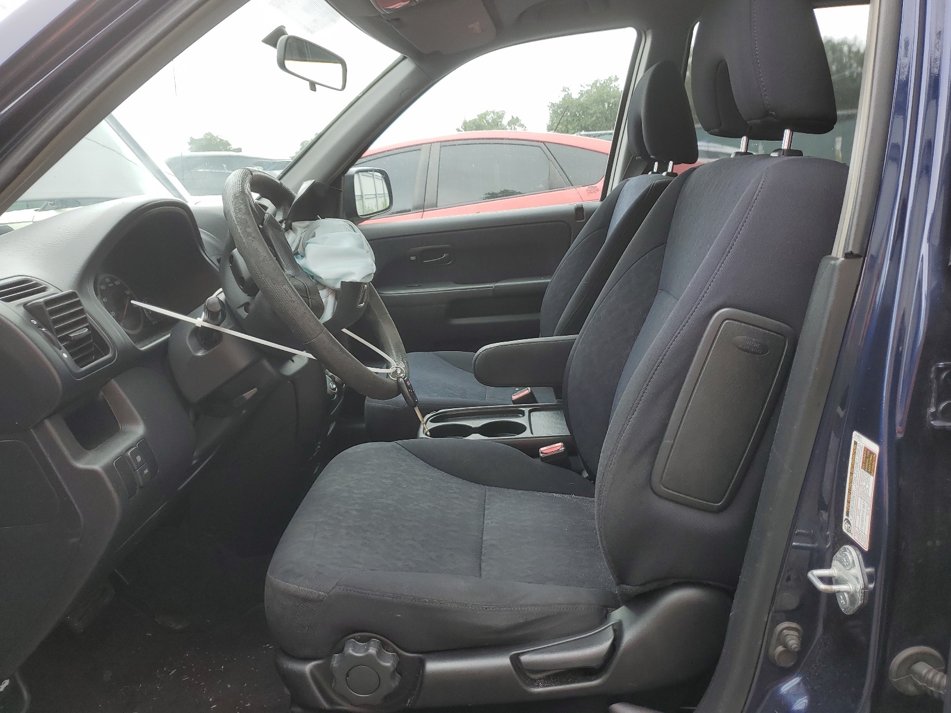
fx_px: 714
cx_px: 476
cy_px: 356
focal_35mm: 26
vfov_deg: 53.1
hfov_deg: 67.3
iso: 50
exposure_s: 1/357
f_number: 1.5
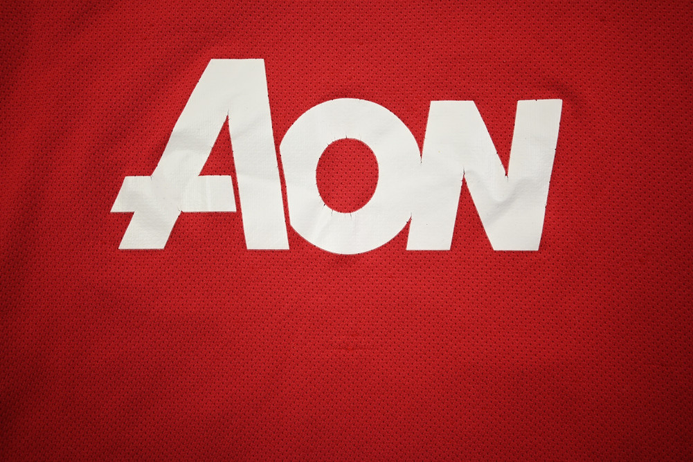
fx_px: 607
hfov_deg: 59.5
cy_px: 231
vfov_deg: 41.7
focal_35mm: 32
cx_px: 346
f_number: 4.8
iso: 200
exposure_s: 1/125
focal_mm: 31.5
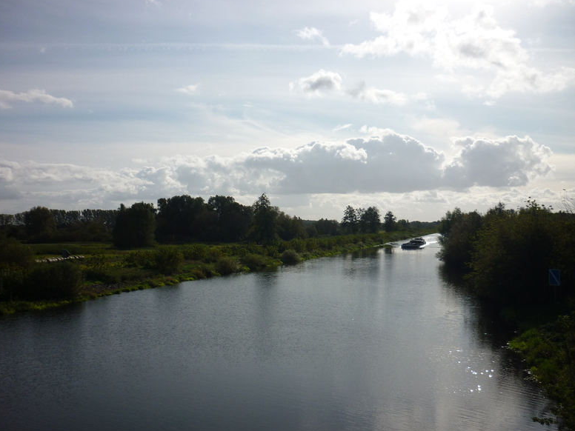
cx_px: 289
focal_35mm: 34
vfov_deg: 41.8
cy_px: 218
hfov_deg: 54.0
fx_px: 565
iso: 80
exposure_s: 1/400
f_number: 8
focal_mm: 5.5
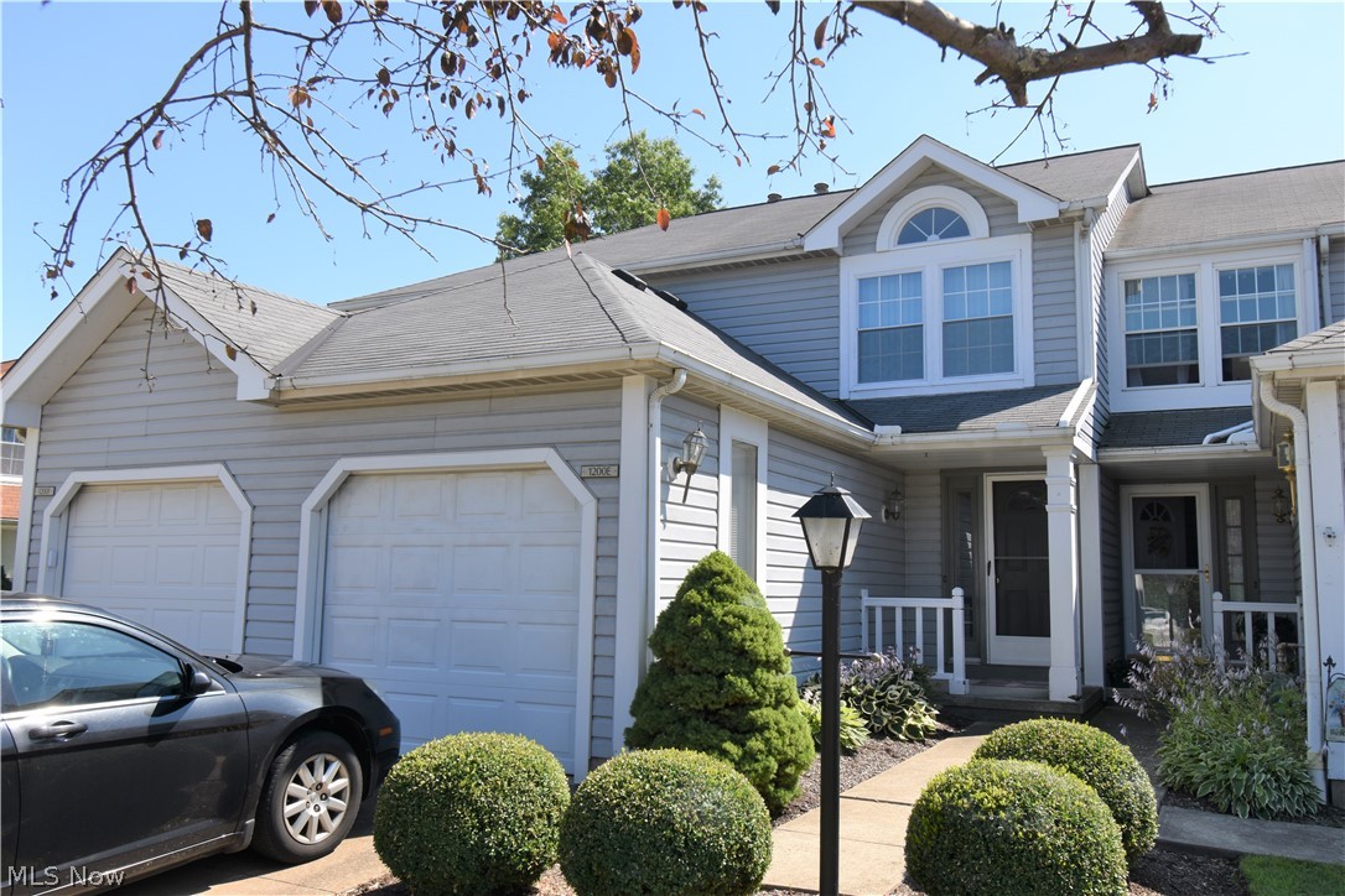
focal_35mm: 30
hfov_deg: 61.9
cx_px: 672
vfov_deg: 43.6
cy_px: 448
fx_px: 1121
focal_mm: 20
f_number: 8
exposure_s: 1/250
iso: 140
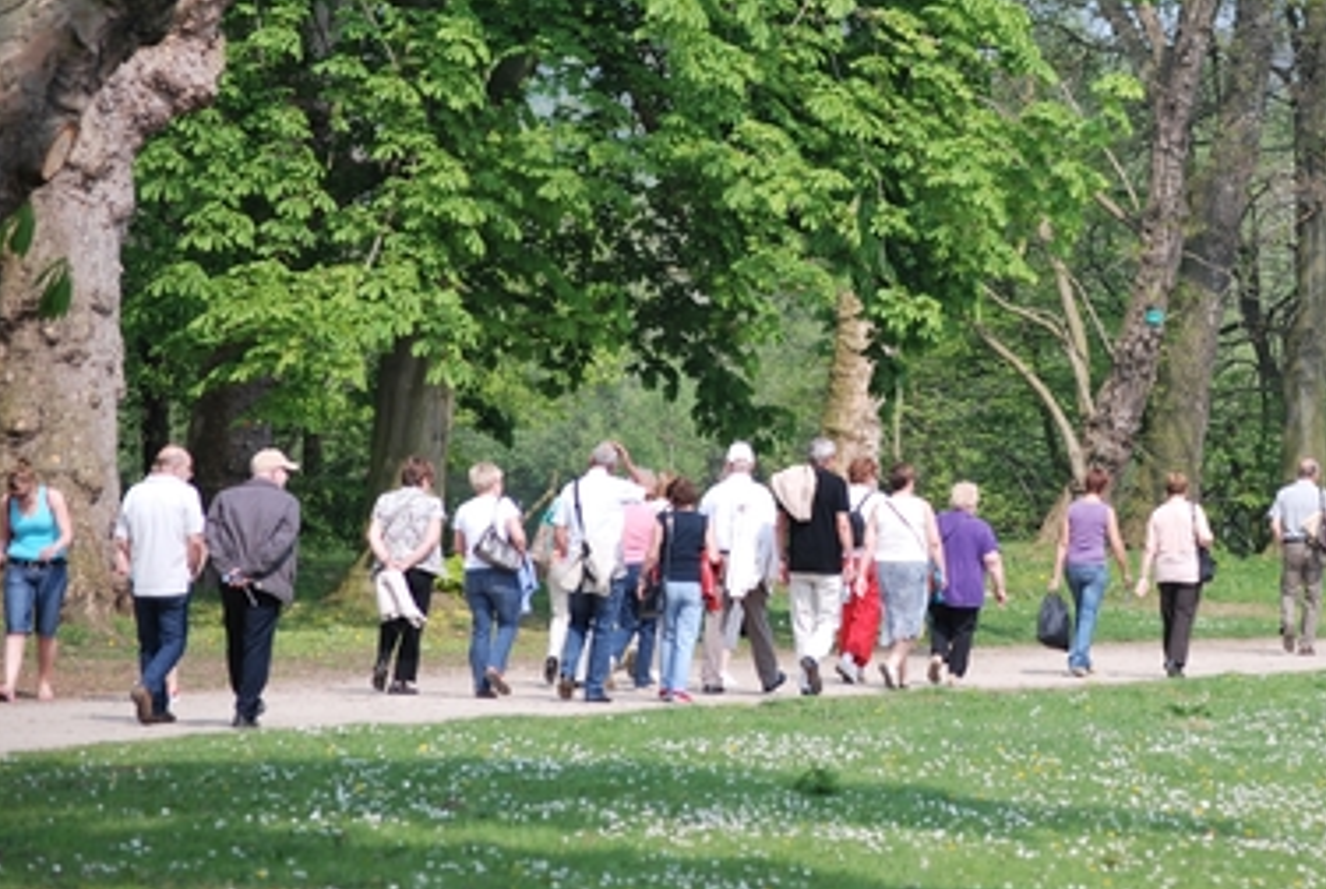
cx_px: 1005
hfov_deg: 9.3
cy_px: 189
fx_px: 8116
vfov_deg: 6.3
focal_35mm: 220
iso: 140
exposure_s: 1/500
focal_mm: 92
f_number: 4.5
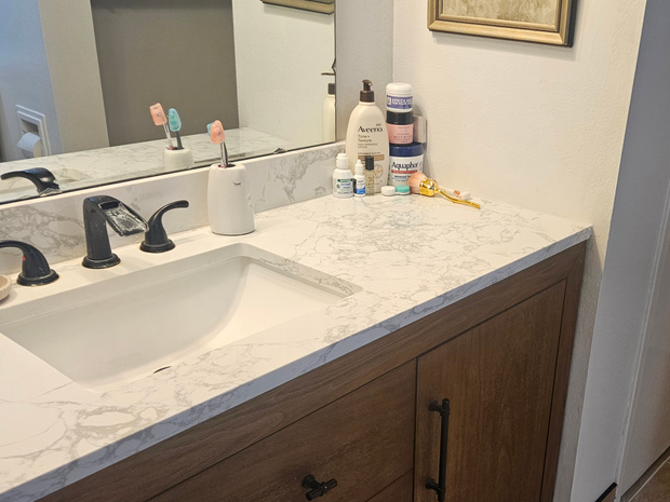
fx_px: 735
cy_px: 320
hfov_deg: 48.2
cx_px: 443
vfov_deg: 37.4
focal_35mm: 38
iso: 160
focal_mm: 5.4
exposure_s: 1/120
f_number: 1.8
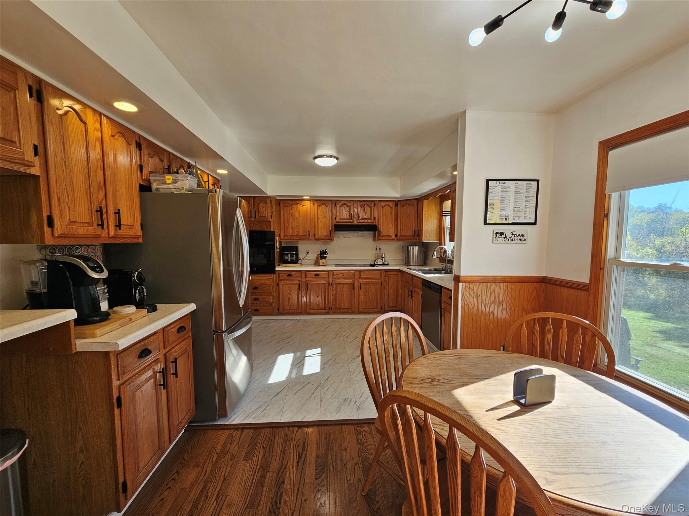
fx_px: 259
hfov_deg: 106.2
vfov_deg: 89.9
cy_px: 258
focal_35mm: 13
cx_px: 344
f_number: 2.2
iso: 50
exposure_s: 1/203
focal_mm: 2.2
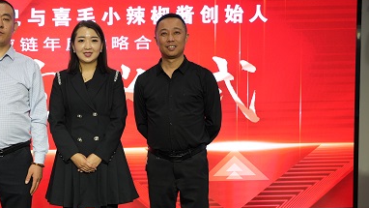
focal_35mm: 56
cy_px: 148
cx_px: 83
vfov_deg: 21.3
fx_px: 548
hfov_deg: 36.2
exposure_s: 1/100
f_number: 4.5
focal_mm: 34
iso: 1000
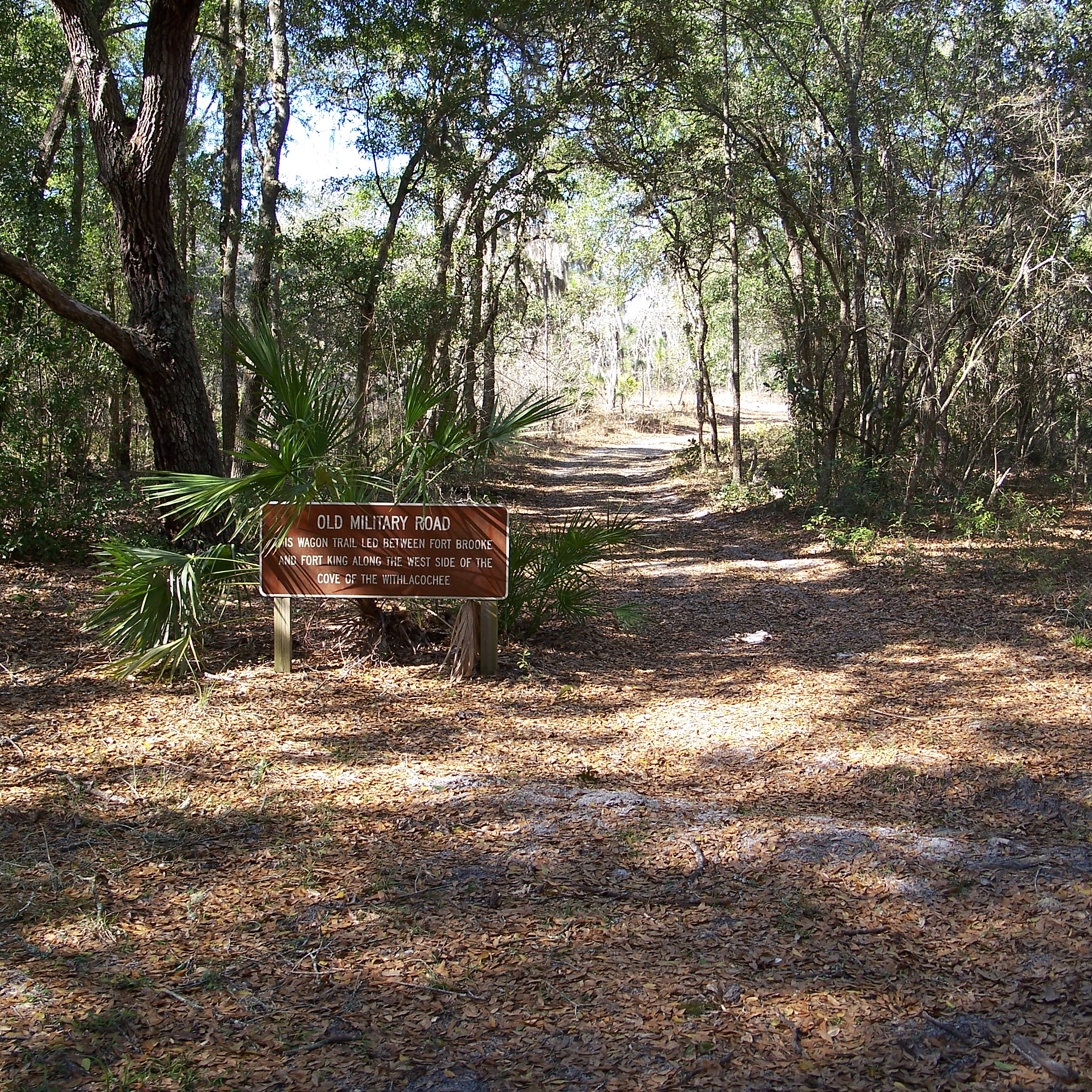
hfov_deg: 38.3
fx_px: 1570
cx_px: 547
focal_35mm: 44
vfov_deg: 38.3
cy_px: 543
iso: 64
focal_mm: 7.8
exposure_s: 1/125
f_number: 2.8
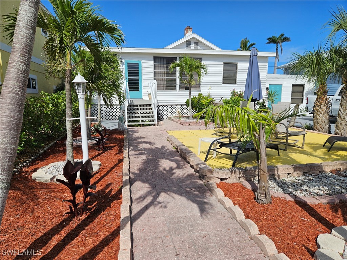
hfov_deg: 73.9
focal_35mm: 23
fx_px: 231
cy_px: 130
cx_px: 174
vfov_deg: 58.9
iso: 25
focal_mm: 5.4
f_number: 1.8
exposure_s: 1/3177
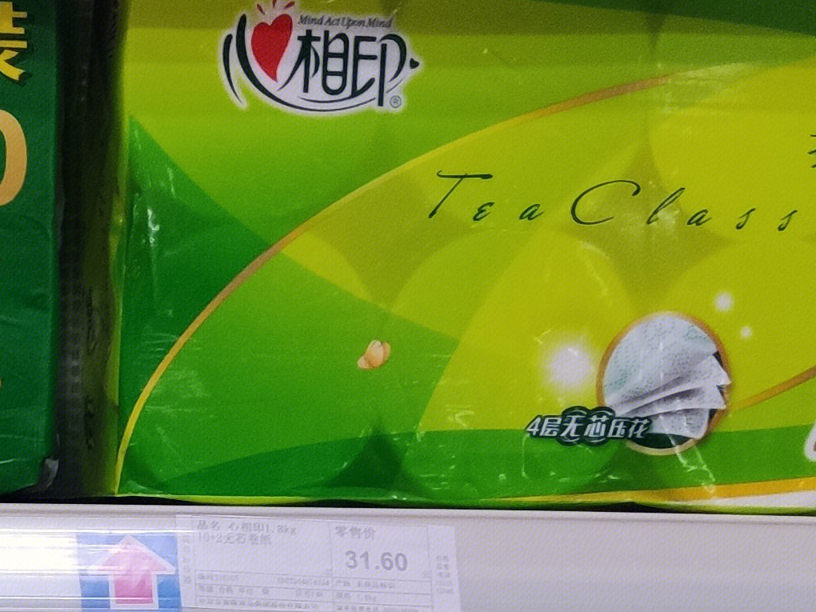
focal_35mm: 102
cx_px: -240
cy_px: 1081
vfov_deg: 13.2
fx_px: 2404
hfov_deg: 18.0
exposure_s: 1/100
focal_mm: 4.75
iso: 462
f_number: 1.75
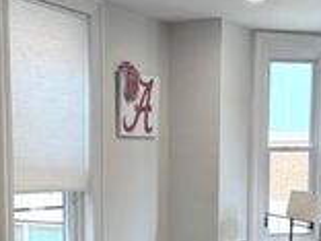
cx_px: 148
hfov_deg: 25.3
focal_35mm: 77
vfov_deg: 18.7
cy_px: 232
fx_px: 714
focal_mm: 6.76
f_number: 1.78
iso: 125
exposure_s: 1/120
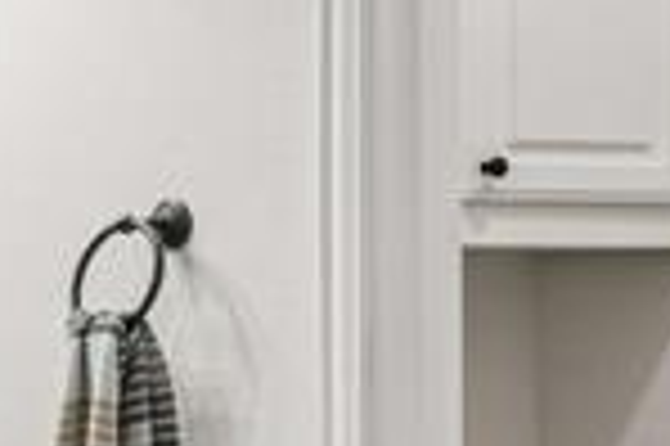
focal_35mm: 110
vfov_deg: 12.4
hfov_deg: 13.2
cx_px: -994
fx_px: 2045
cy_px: 302
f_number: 8
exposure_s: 1/40
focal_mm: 16
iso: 400
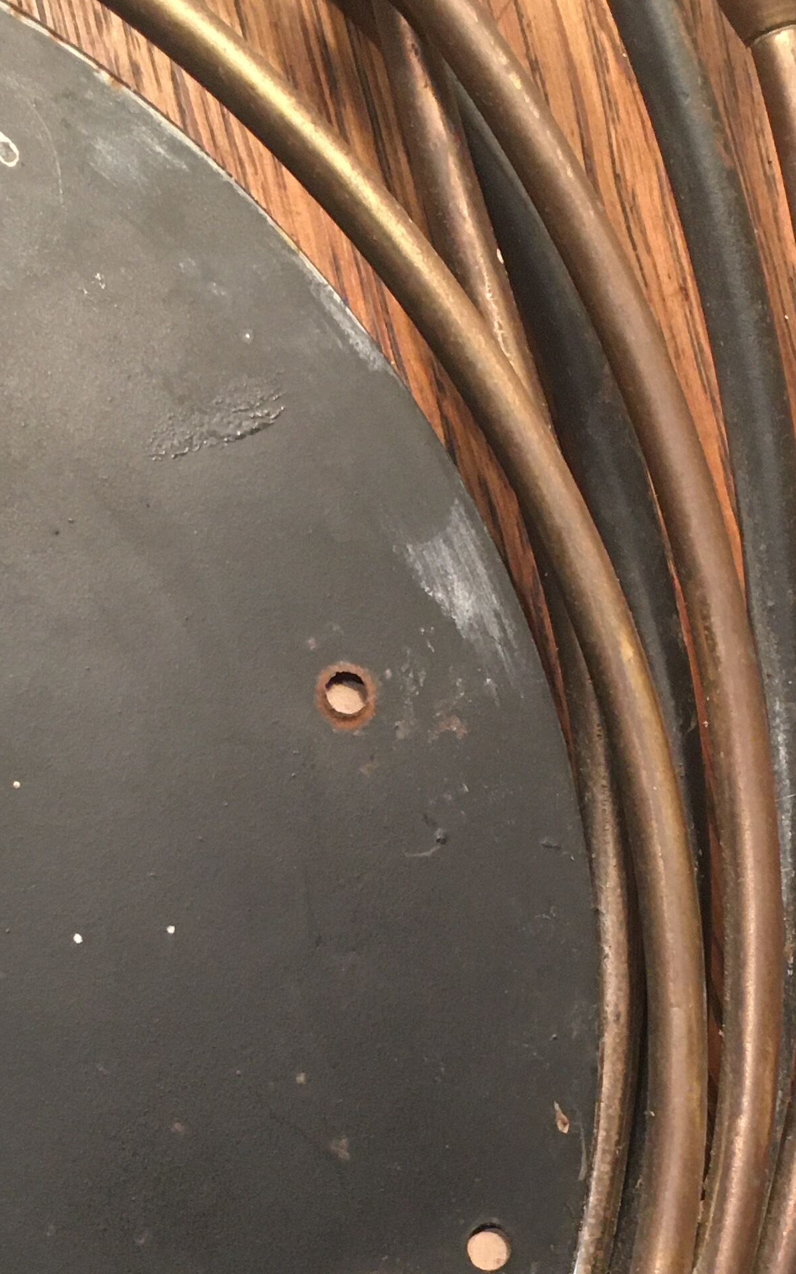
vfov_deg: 30.7
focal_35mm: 65
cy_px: 1031
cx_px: 447
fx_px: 2256
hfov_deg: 20.0
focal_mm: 4.15
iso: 200
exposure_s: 1/33
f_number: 2.2
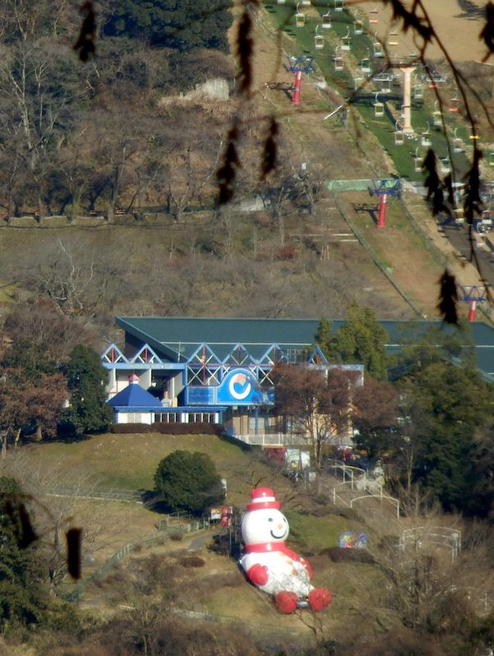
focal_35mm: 300
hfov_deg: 5.0
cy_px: 328
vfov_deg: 6.6
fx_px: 5696
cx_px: 247
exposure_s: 1/320
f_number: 5.9
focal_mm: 52.5
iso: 80
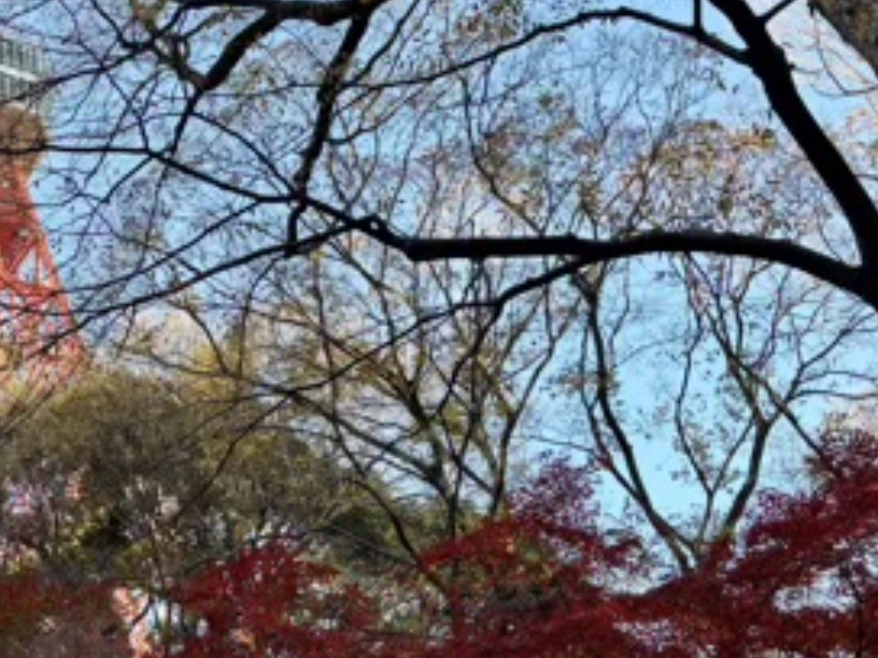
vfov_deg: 21.9
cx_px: 16
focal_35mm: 67
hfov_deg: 27.4
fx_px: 1699
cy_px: 285
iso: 50
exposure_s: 1/477
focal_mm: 5.96
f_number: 1.6
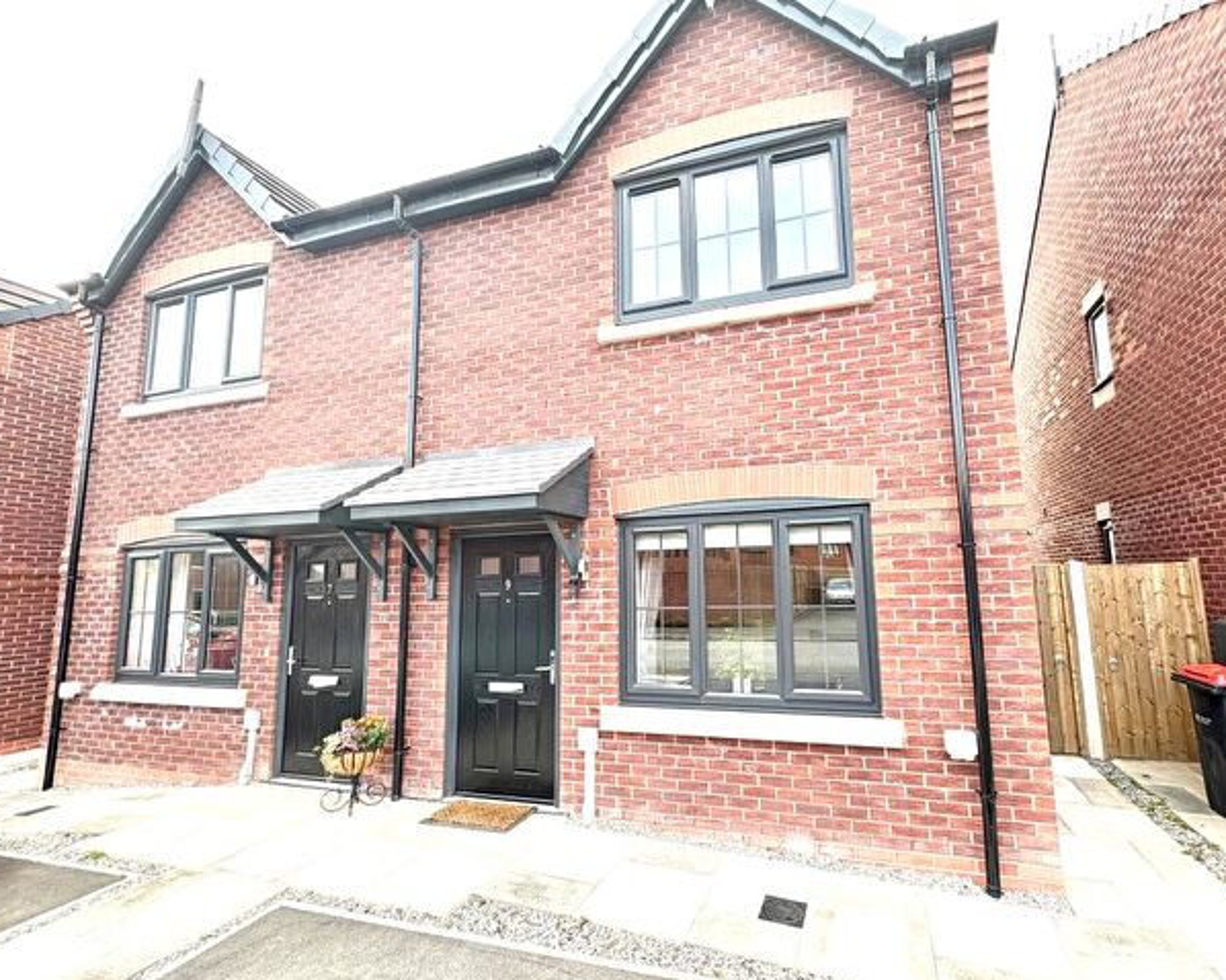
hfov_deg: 92.6
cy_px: 505
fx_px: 580
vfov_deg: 80.3
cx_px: 691
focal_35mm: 16
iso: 40
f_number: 2.2
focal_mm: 2.22
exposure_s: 1/150
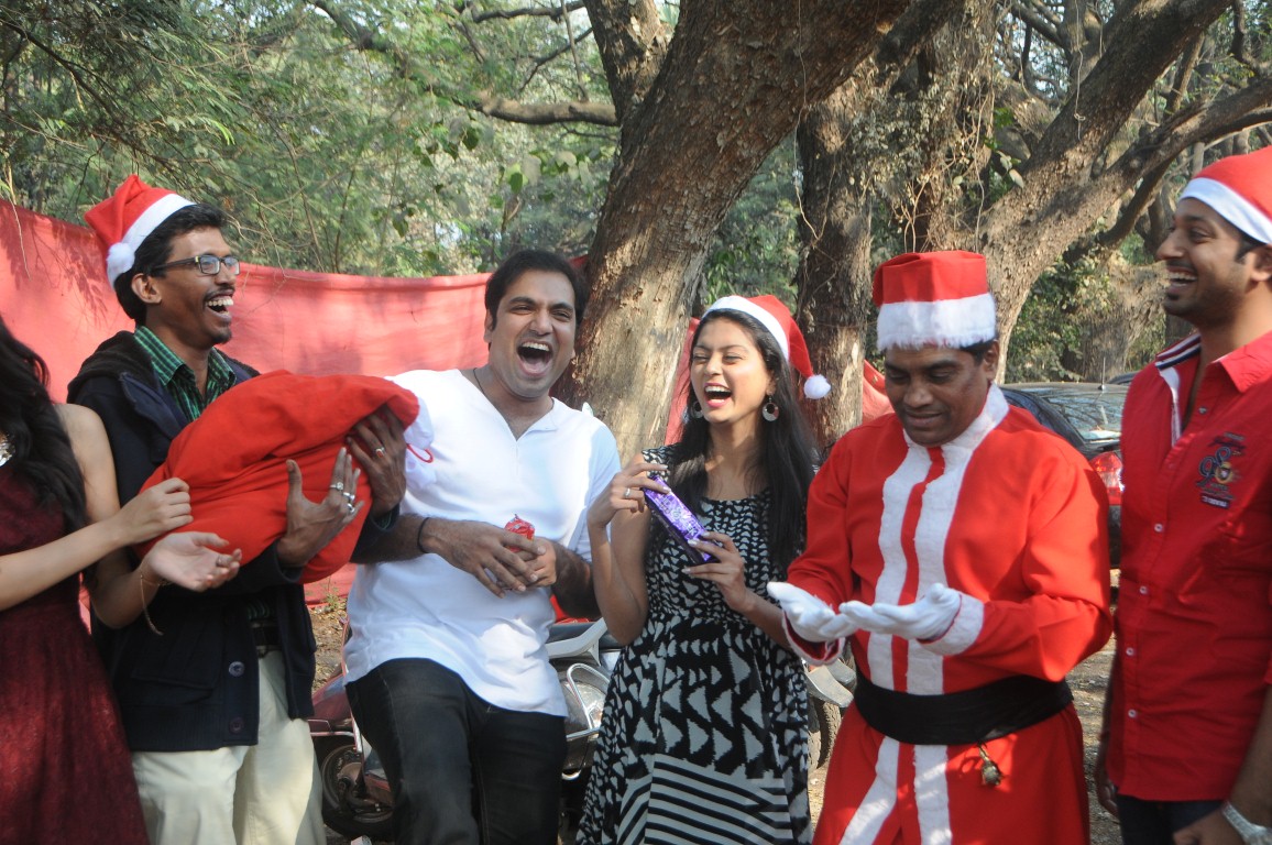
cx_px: 636
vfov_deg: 22.6
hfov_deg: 33.4
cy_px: 422
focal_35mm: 60
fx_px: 2118
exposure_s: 1/200
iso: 400
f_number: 6.3
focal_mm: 40
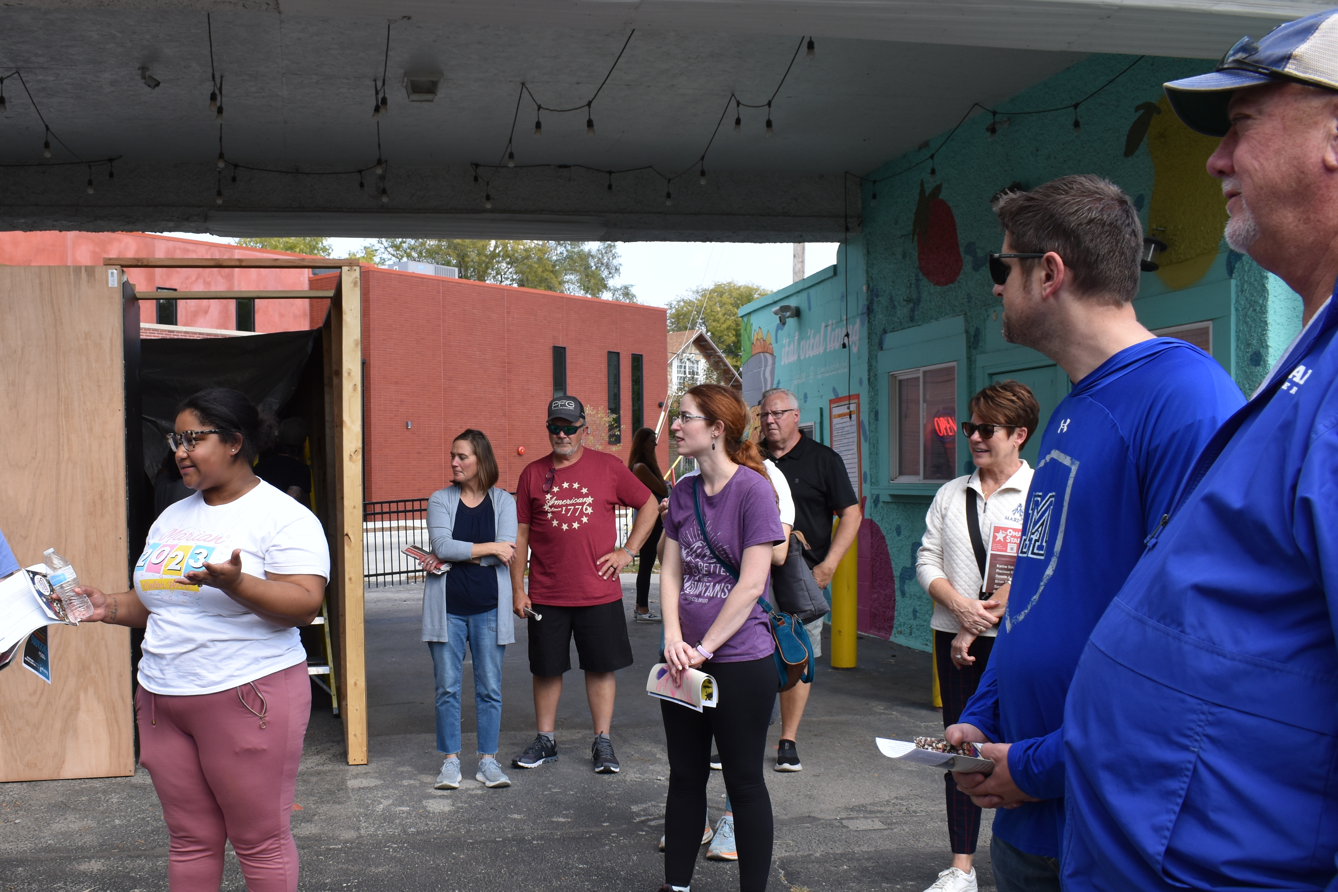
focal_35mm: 36
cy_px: 516
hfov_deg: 52.8
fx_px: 1338
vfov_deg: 36.8
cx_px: 541
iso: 200
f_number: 7.1
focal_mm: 18
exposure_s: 1/250
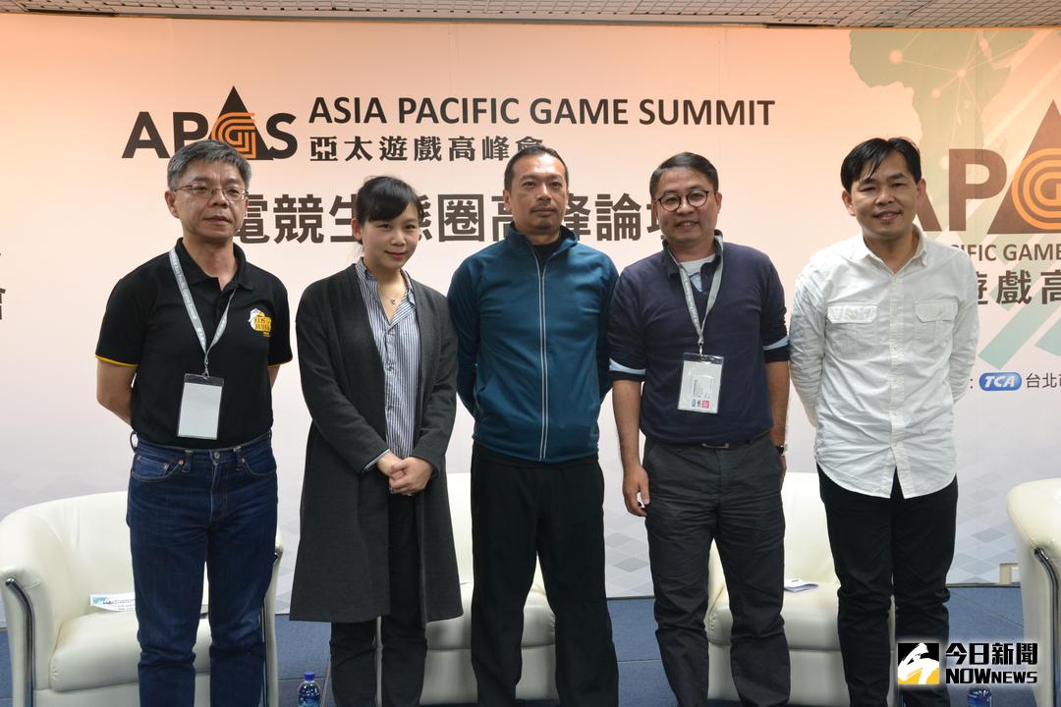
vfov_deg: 34.2
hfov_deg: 49.6
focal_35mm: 39
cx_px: 530
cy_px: 354
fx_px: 1149
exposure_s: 1/30
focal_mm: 26
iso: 900
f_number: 7.1
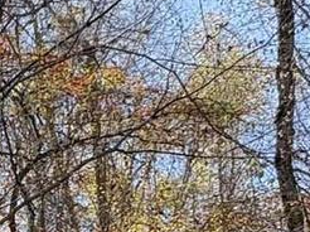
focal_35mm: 82
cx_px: -232
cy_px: 398
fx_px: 734
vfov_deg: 15.7
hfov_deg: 18.9
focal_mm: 2.22
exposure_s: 1/456
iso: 64
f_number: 2.2
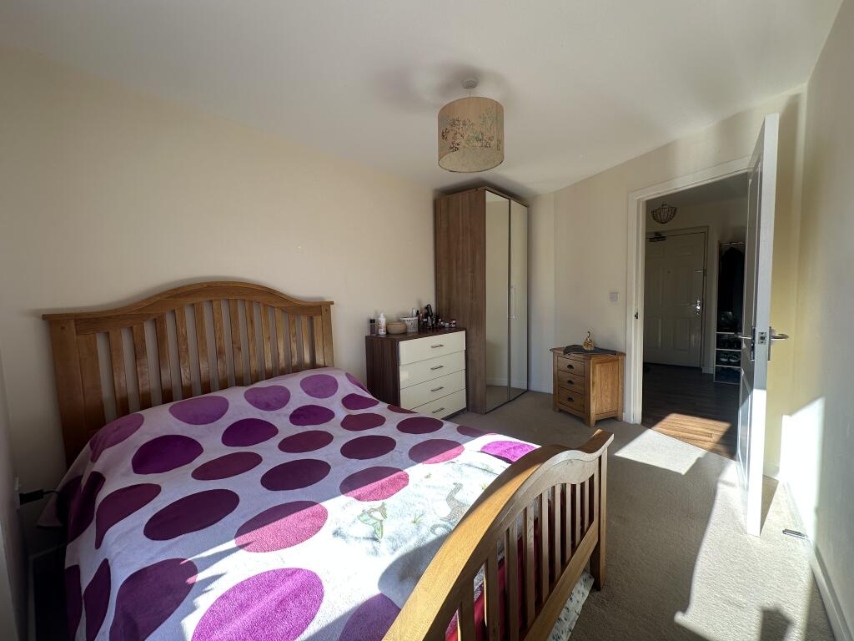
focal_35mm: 14
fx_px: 345
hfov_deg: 102.1
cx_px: 427
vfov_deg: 85.7
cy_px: 320
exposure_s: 1/124
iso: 40
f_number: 2.2
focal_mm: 2.22
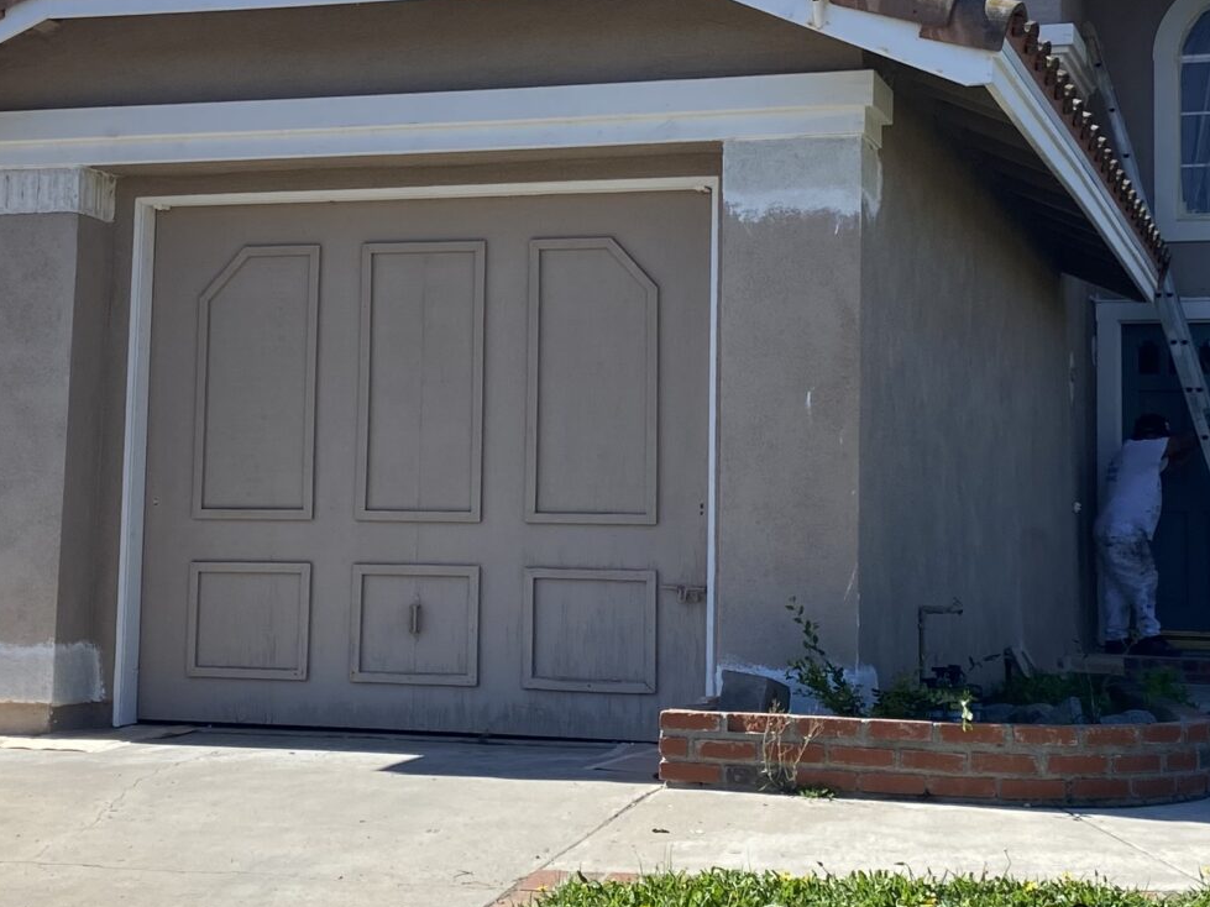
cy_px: 308
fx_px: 2377
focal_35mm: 68
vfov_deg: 21.5
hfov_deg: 28.5
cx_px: 528
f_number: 1.8
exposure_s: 1/2513
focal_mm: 4.25
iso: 32
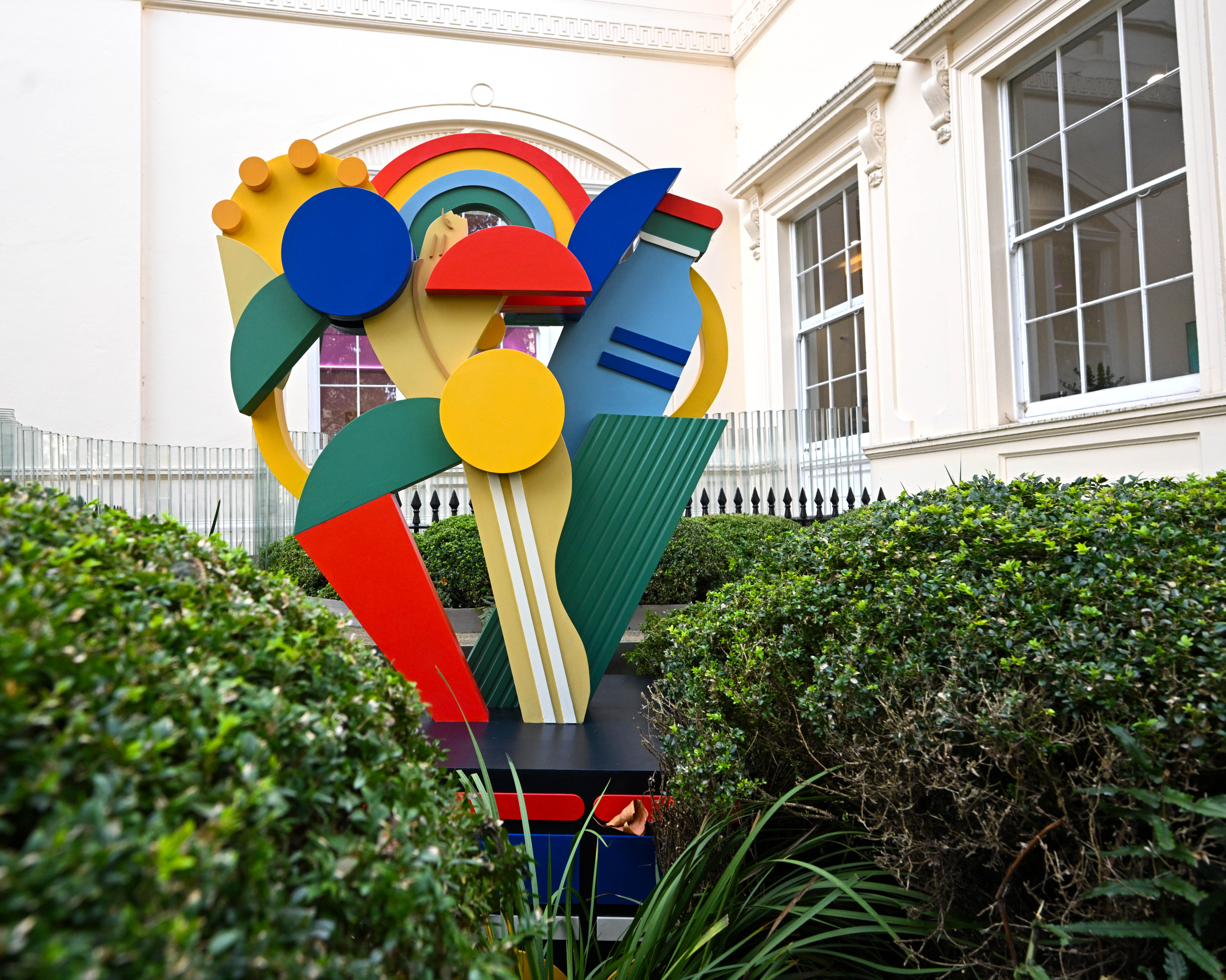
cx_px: 483
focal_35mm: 22
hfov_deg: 74.1
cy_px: 489
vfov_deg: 63.1
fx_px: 798
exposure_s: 1/320
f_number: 5.6
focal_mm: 19
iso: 1000
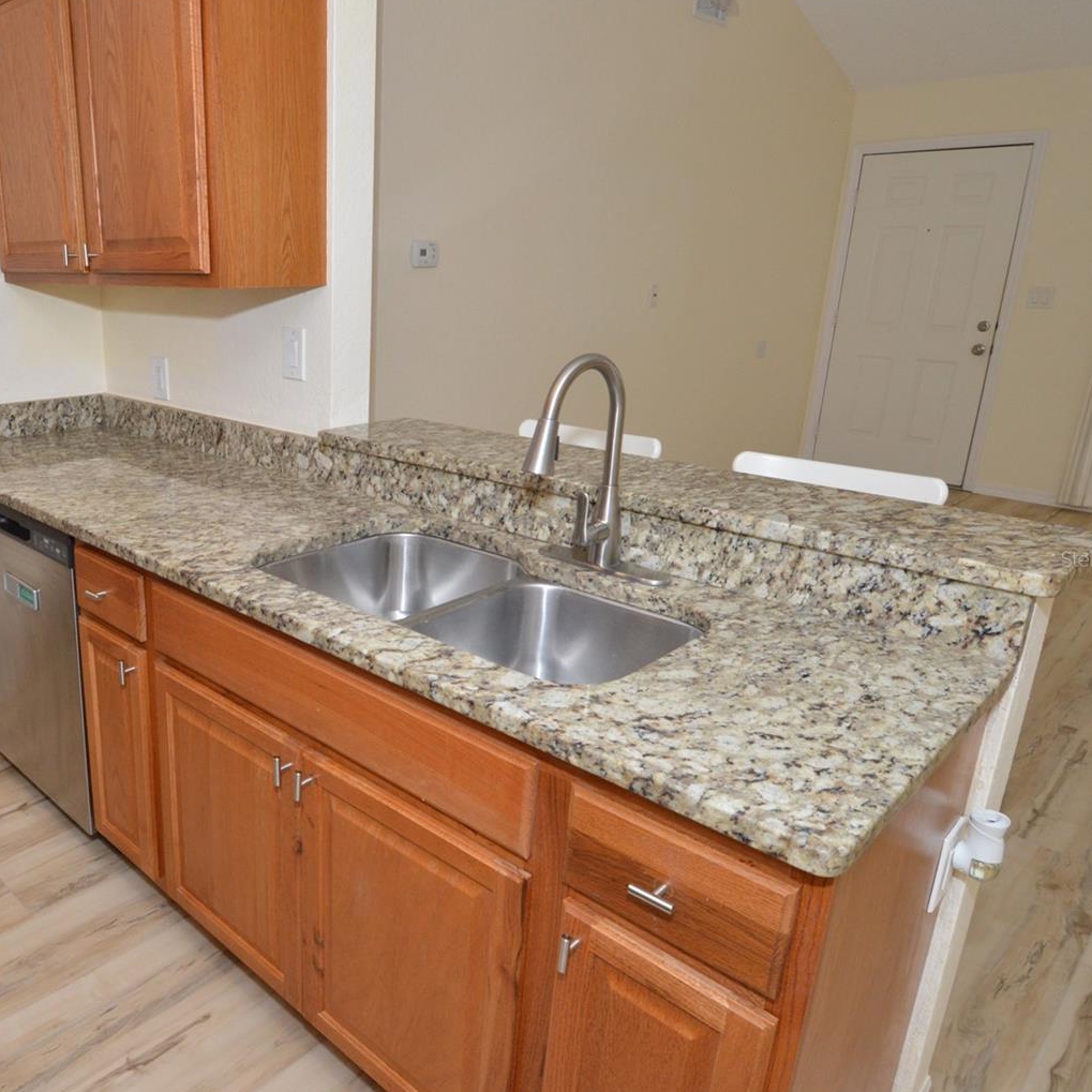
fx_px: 857
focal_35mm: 24
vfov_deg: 65.0
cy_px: 559
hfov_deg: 62.0
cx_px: 299
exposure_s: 1/80
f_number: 9
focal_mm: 12
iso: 800
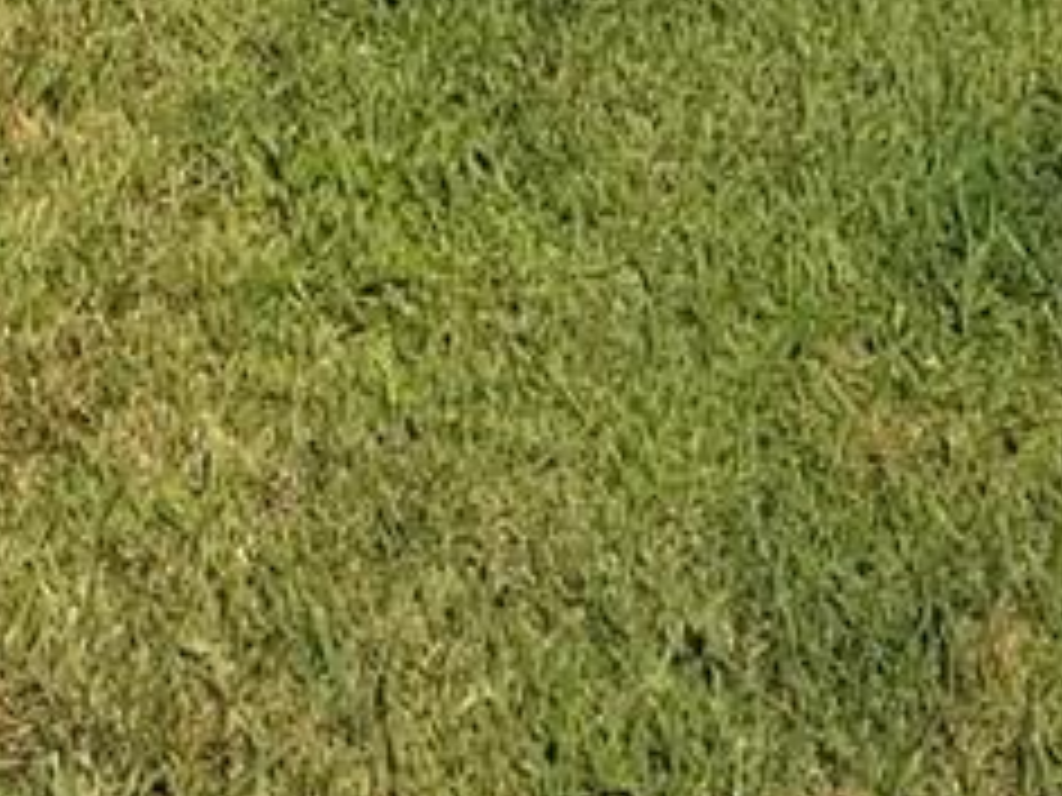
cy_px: -1839
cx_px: -135
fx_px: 5400
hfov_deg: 11.1
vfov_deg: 7.2
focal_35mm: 176
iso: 50
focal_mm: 4.25
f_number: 1.7
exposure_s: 1/3760
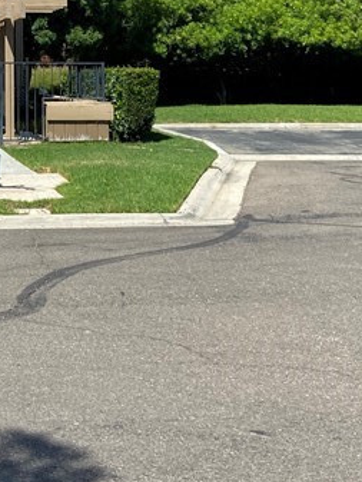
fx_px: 1101
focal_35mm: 79
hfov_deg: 18.0
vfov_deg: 24.0
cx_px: -39
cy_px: 41
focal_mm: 4.25
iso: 32
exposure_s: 1/2513
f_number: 1.8
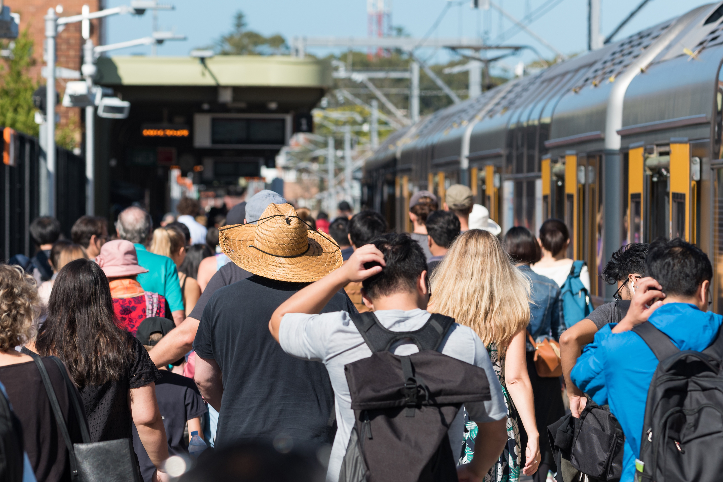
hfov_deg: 15.2
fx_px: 2712
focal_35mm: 135
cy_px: 241
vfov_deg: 10.2
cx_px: 362
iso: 140
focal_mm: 135
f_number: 5.6
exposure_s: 1/500
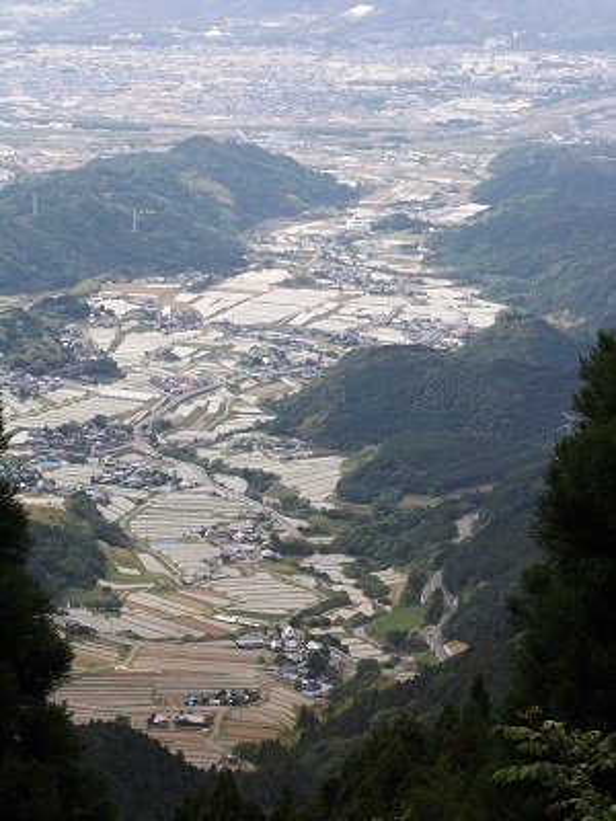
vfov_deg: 17.4
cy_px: 410
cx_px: 308
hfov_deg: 13.1
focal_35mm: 113
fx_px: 2681
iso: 80
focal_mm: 16
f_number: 5.8
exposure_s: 1/125
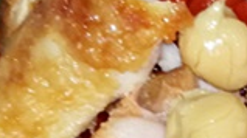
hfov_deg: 11.1
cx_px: 384
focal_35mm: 185
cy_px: 321
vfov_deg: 6.3
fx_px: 1210
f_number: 2
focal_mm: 3.79
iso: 125
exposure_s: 1/33.3
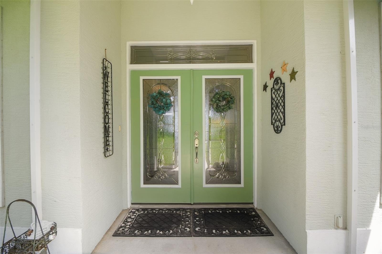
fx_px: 159
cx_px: 191
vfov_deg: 77.3
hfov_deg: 100.4
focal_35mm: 15
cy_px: 127
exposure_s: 1/80
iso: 500
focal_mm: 10
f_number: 8
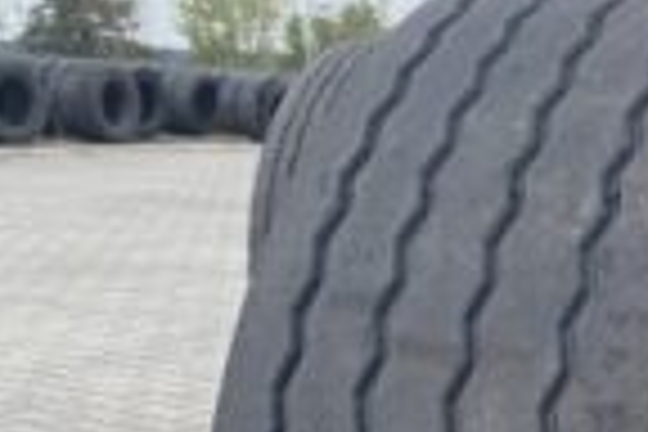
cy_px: 601
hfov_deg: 24.6
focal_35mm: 81
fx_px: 1458
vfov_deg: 15.8
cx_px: 531
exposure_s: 1/493
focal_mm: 4.25
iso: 32
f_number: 1.8
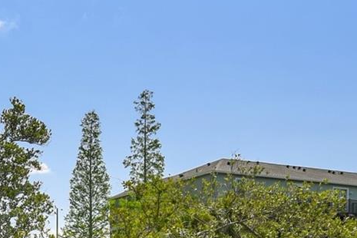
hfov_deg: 34.2
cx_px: 32
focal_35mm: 55
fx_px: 545
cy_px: 305
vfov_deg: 22.2
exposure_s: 1/320
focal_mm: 11
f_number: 7.1
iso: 100
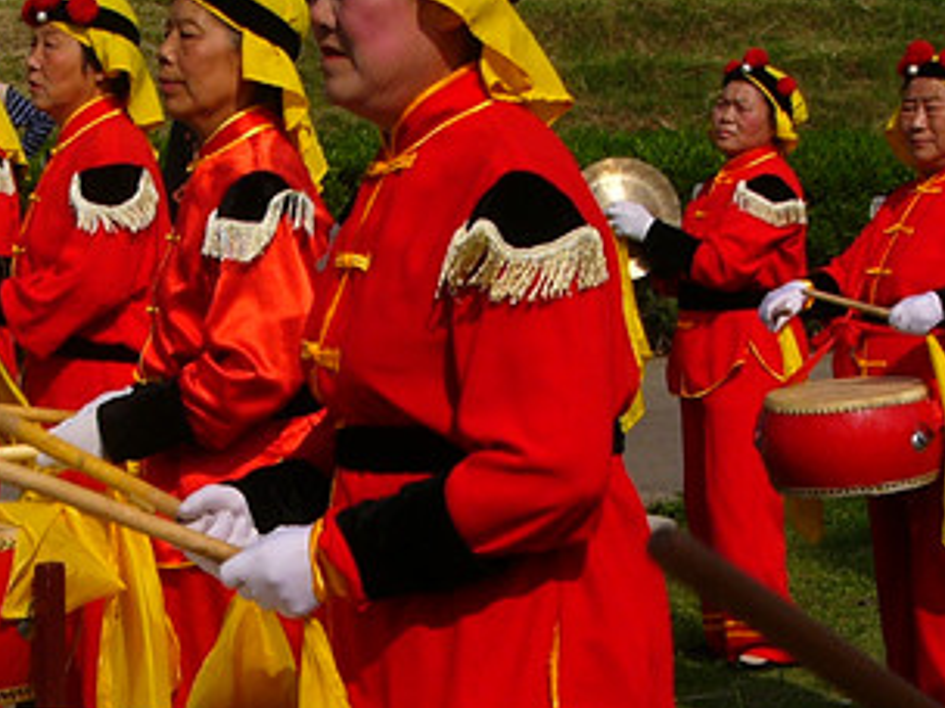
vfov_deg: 8.1
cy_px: 539
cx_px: 81
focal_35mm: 184
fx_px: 5023
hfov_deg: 10.7
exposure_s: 1/1000
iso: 50
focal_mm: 11.7
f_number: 5.2
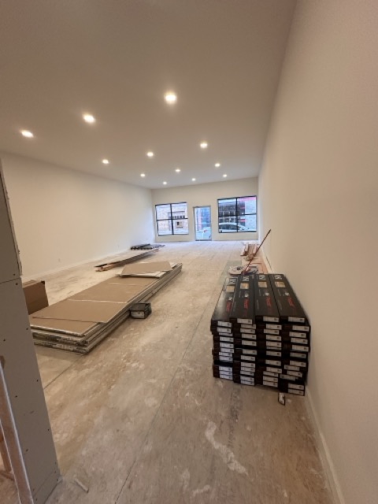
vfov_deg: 102.1
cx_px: 189
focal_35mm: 14
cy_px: 252
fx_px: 204
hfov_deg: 85.7
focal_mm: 2.22
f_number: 2.2
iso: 250
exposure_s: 1/120
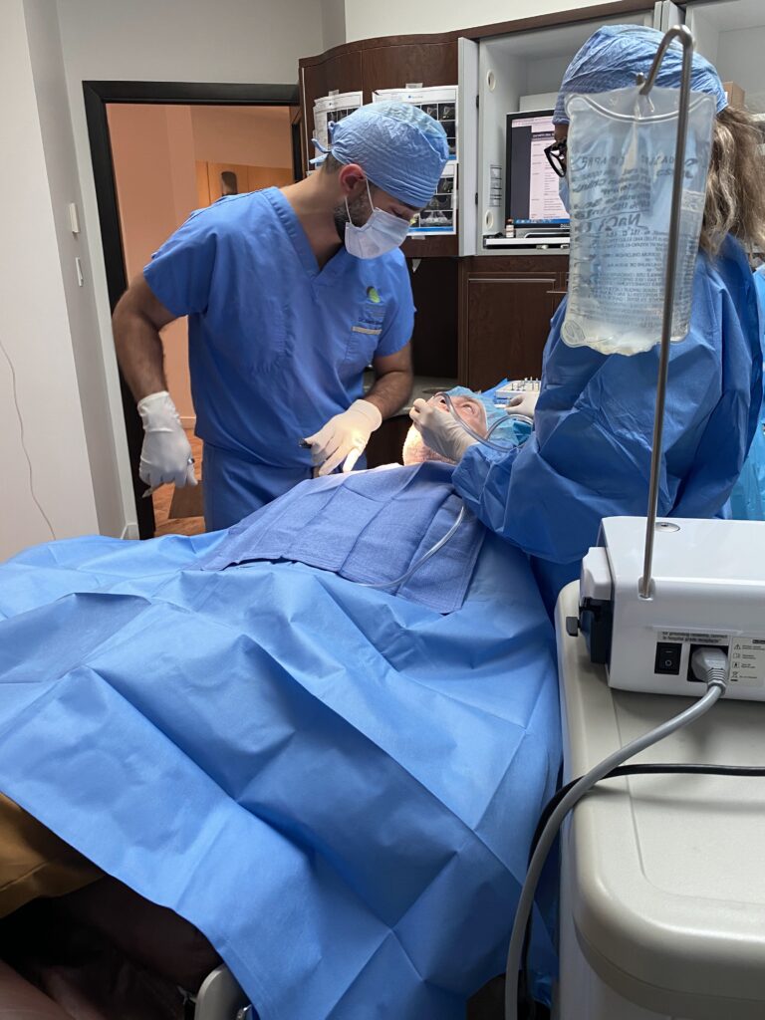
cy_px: 510
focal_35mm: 26
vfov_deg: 67.3
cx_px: 382
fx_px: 766
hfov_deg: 53.1
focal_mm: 4.25
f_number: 1.8
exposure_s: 1/60
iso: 100
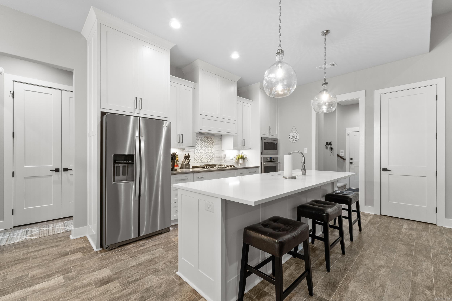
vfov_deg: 77.3
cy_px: 150
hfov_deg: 100.4
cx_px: 226
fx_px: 188
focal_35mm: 15
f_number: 9
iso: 200
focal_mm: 10
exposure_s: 1/1.25
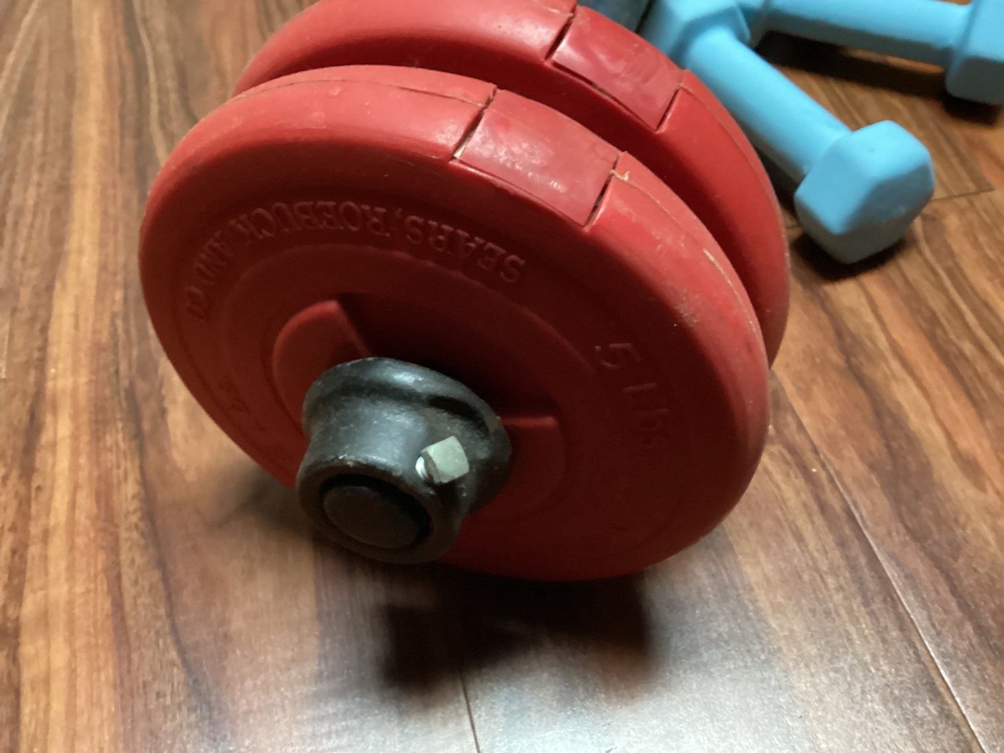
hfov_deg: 58.3
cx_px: 502
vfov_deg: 45.4
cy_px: 376
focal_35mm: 31
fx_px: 899
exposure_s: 1/20
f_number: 2.4
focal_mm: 3.3
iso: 640
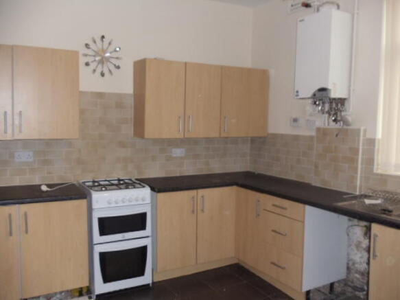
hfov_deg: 43.0
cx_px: 200
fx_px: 508
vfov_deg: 32.9
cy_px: 150
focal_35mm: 44
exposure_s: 1/30
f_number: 3.5
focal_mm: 6
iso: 200
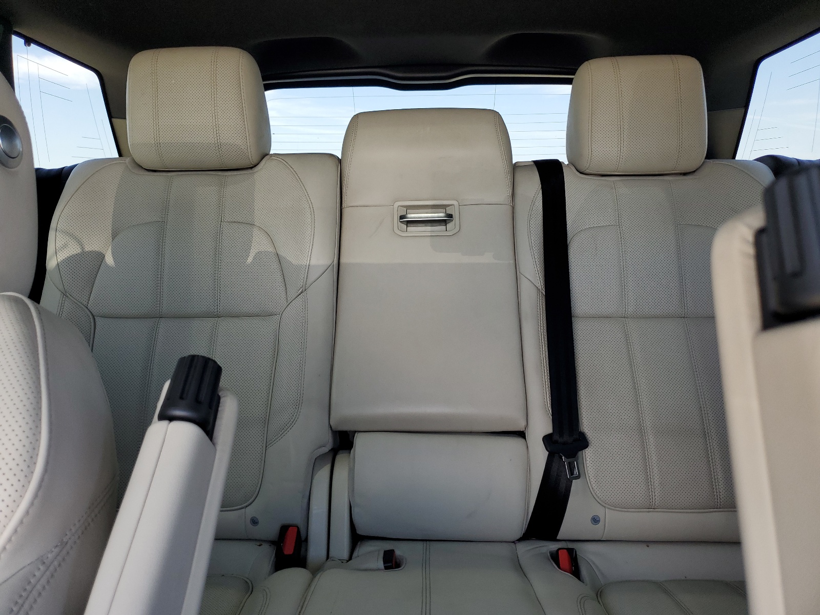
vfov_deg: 53.1
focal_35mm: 26
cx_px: 410
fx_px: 616
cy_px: 308
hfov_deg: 67.3
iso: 50
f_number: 1.5
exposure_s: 1/227
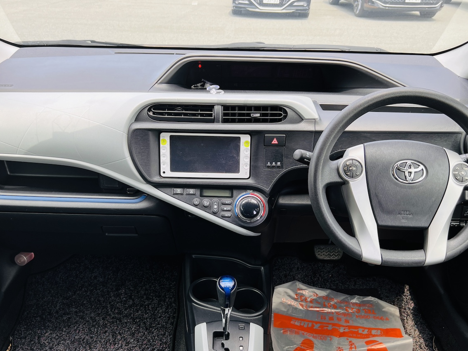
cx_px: 234
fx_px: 446
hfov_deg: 55.4
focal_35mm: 33
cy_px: 214
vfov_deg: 42.7
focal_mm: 5.7
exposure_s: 1/224
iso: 40
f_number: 1.5
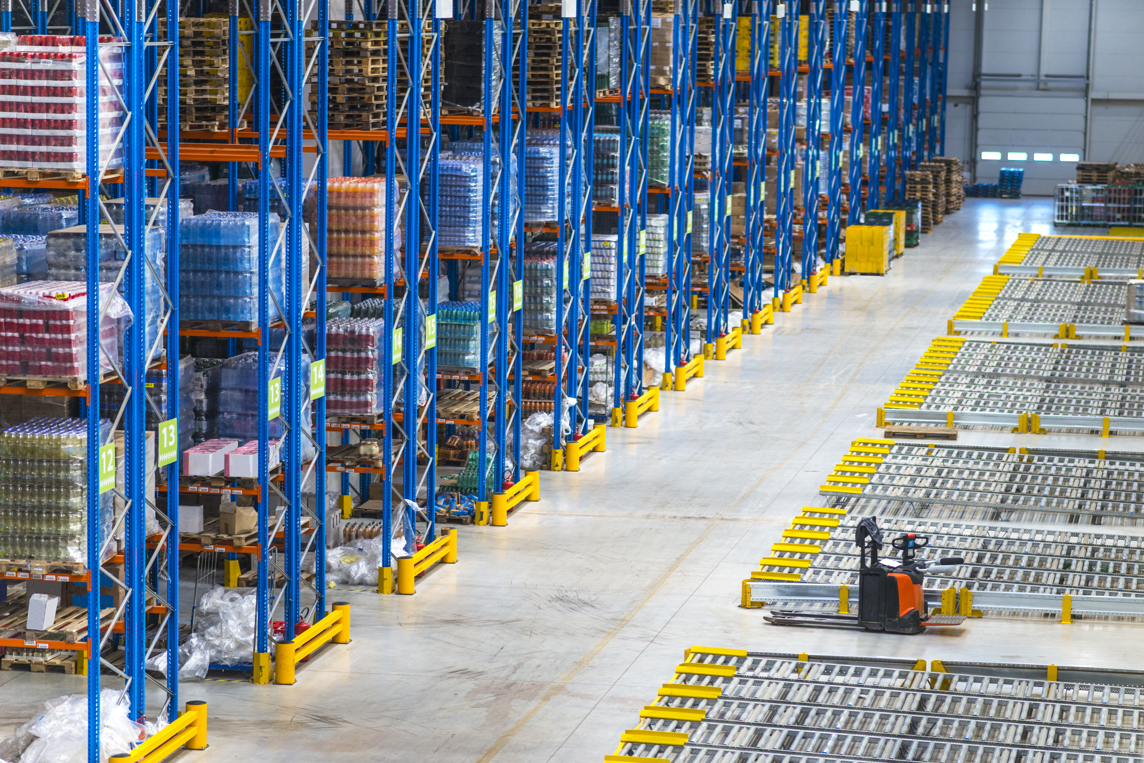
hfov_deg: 23.9
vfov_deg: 16.1
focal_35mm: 85
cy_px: 382
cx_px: 572
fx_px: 2702
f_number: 1.8
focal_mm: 85
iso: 500
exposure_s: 1/125
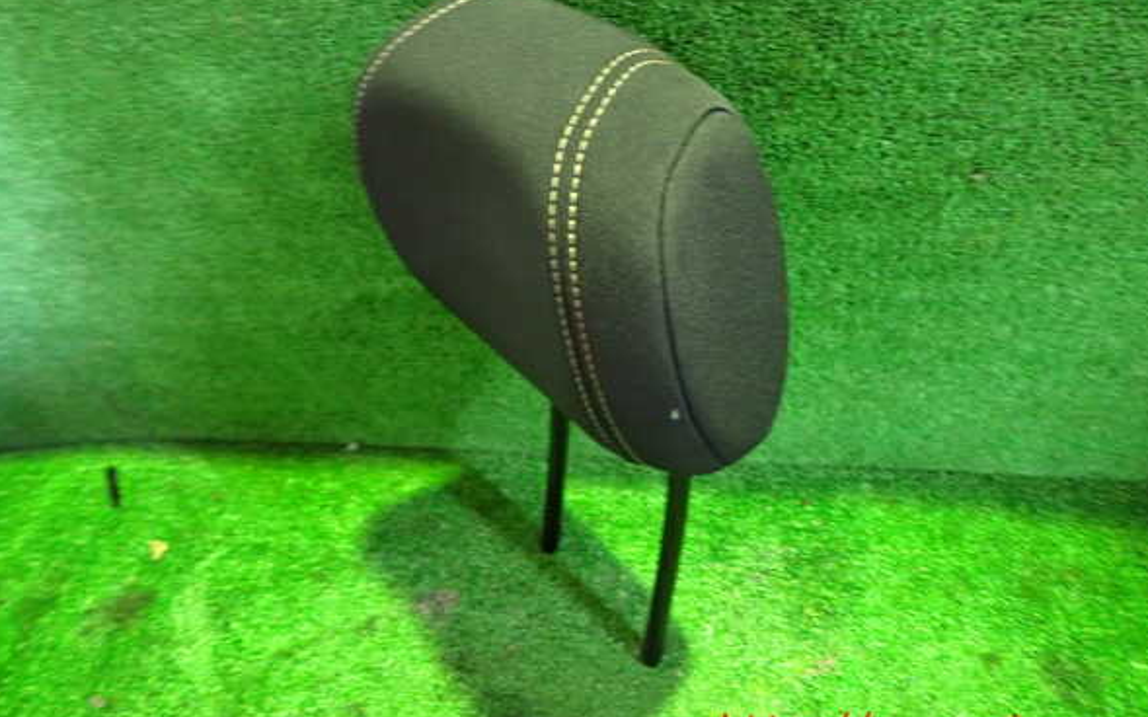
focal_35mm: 27
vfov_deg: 45.9
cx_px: 577
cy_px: 320
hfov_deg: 68.4
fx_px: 845
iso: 800
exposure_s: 1/20
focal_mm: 4.5
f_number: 2
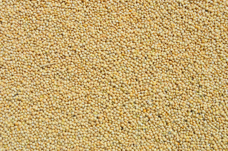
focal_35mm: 75
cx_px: 114
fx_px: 474
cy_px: 76
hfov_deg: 27.0
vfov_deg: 18.1
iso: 100
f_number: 13
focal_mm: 50
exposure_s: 1/125
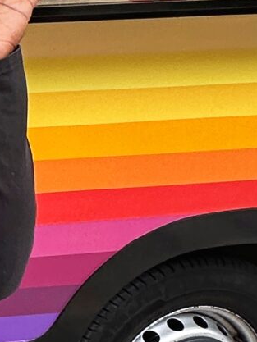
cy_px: 135
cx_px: -431
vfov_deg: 22.7
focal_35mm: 86
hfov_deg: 12.1
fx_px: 851
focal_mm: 2.22
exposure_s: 1/100
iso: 80
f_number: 2.2
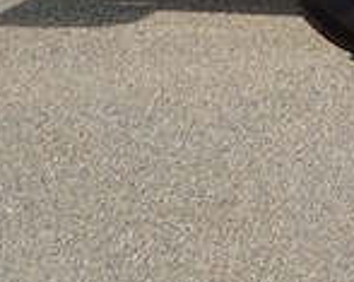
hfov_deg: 6.2
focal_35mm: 295
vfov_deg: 5.0
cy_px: -506
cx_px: 925
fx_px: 3085
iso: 100
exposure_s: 1/320
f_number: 9
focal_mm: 24
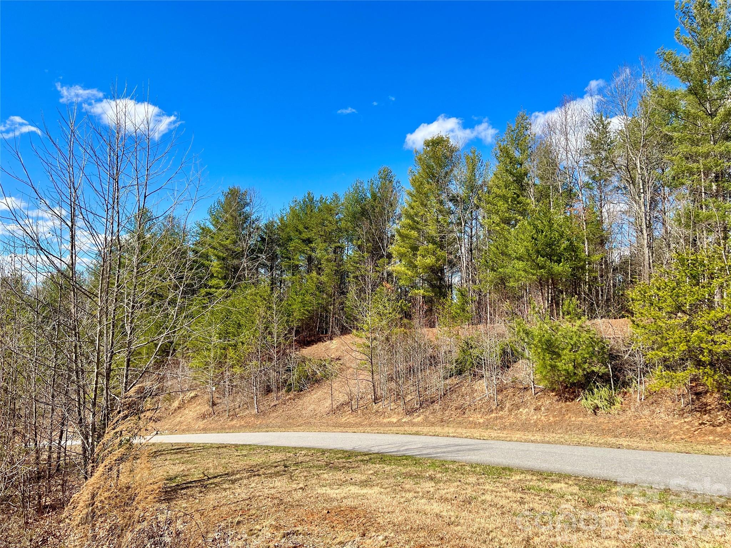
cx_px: 366
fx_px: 549
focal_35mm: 26
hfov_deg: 67.3
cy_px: 274
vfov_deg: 53.1
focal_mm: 5.7
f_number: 1.5
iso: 50
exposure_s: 1/3165
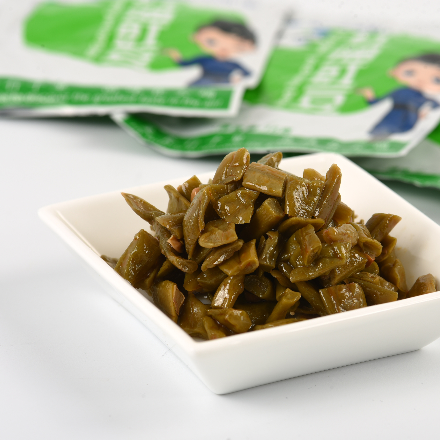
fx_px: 1927
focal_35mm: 134
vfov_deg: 13.0
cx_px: 306
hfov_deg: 13.0
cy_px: 220
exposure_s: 1/160
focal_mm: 105
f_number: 16
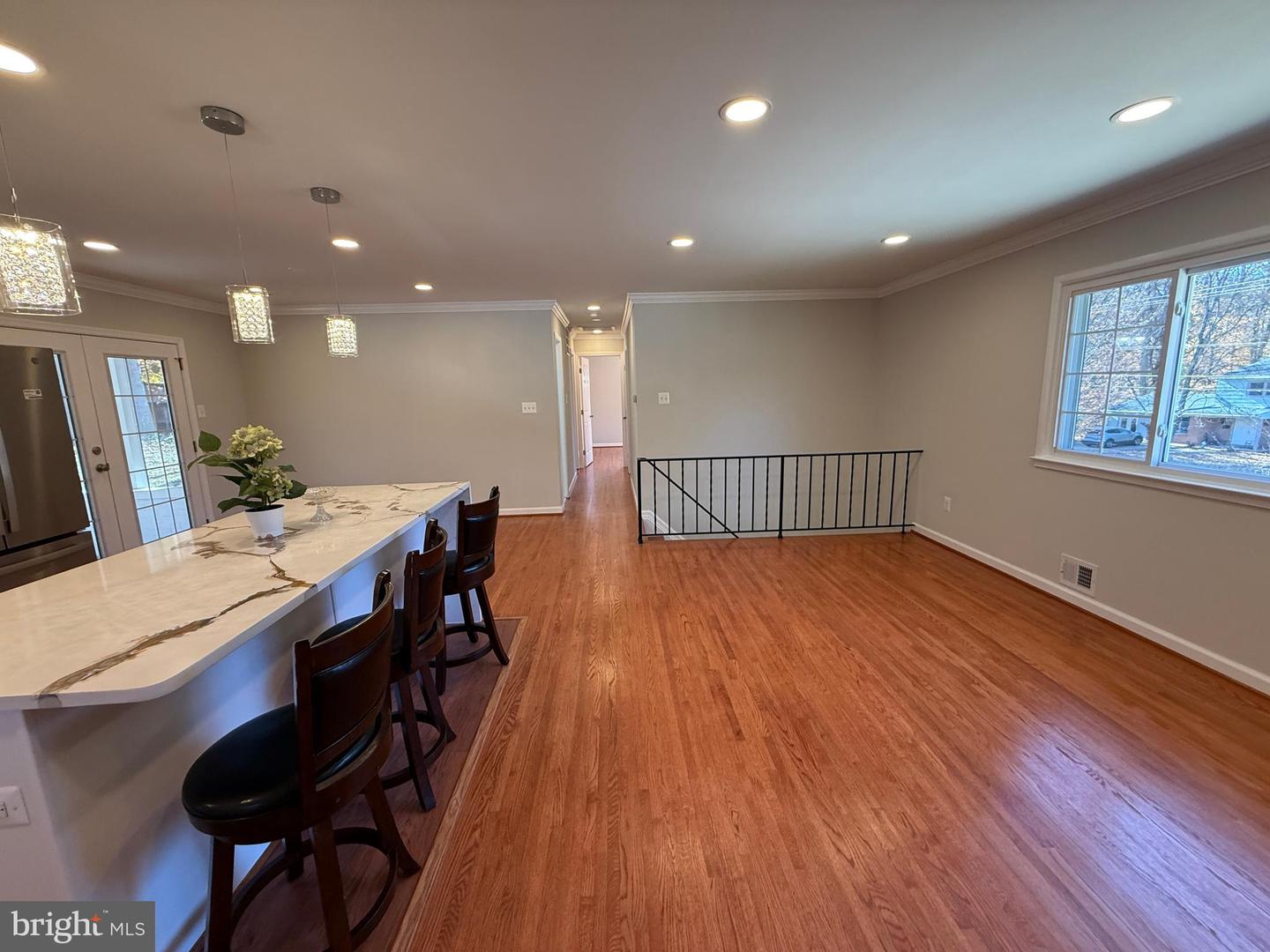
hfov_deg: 102.1
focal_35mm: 14
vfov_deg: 85.7
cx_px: 635
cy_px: 476
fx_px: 514
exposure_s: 1/120
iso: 200
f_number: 2.2
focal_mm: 2.22
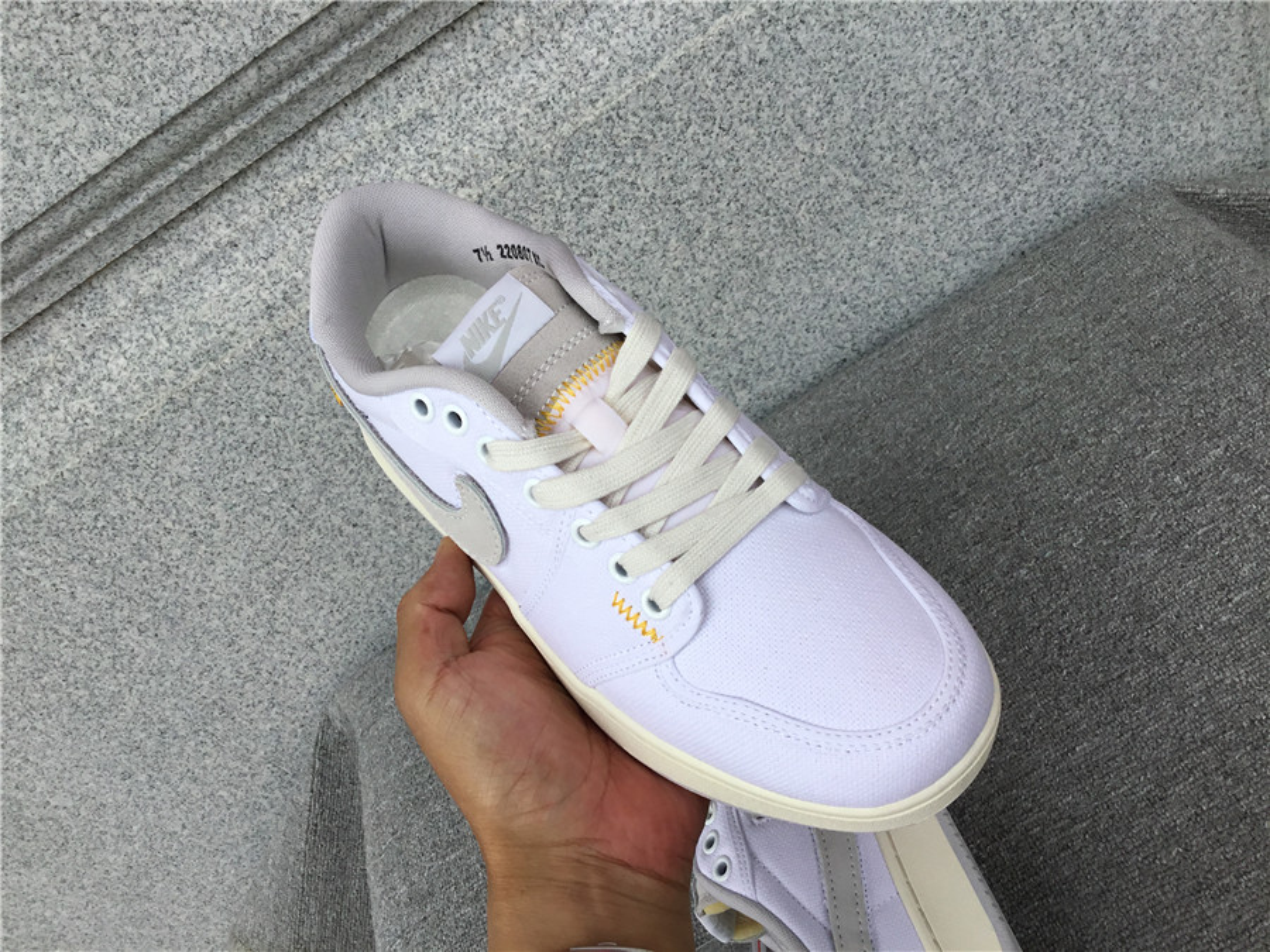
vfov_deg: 45.4
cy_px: 476
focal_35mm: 31
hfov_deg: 58.4
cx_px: 635
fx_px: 1137
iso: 25
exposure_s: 1/612
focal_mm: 3.3
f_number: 2.4
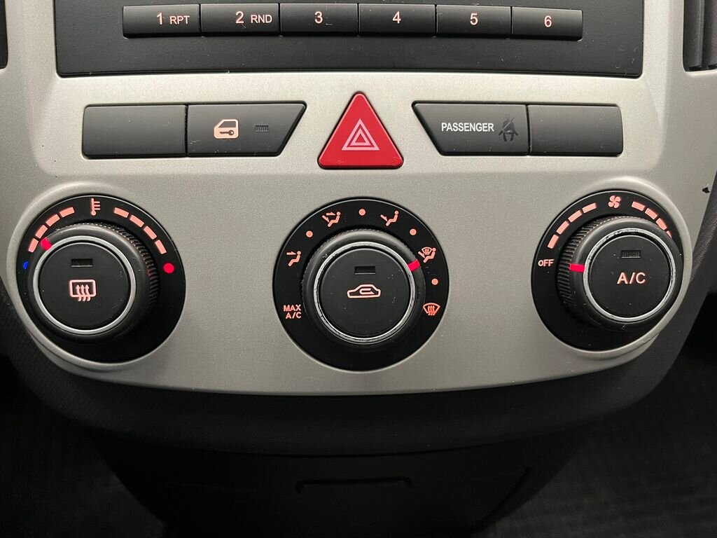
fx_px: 539
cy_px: 269
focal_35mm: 26
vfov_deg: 53.1
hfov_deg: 67.3
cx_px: 358
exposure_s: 1/50
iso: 400
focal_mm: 5.1
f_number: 1.6
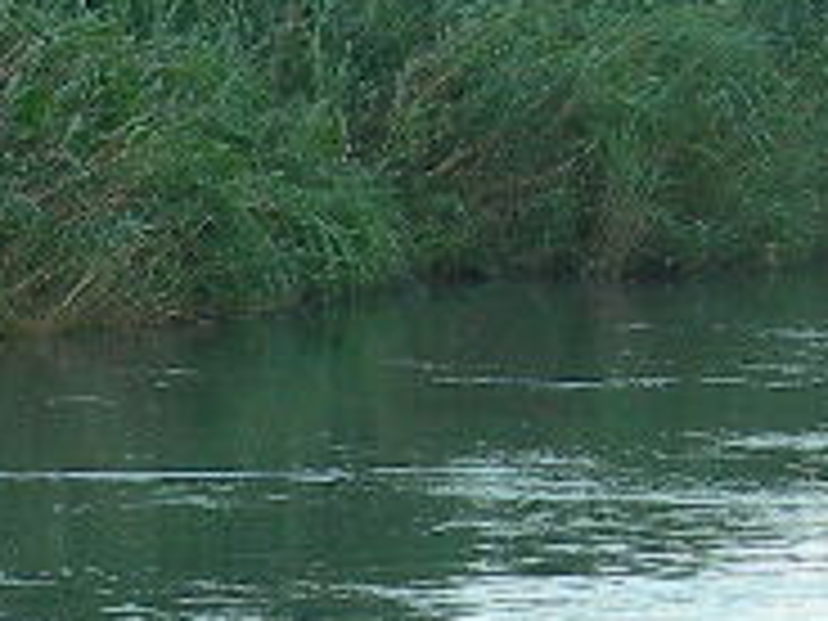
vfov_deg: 6.9
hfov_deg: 8.4
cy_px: 968
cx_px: -1314
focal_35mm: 212
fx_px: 5071
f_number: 2.8
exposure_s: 1/134
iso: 50
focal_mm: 7.8
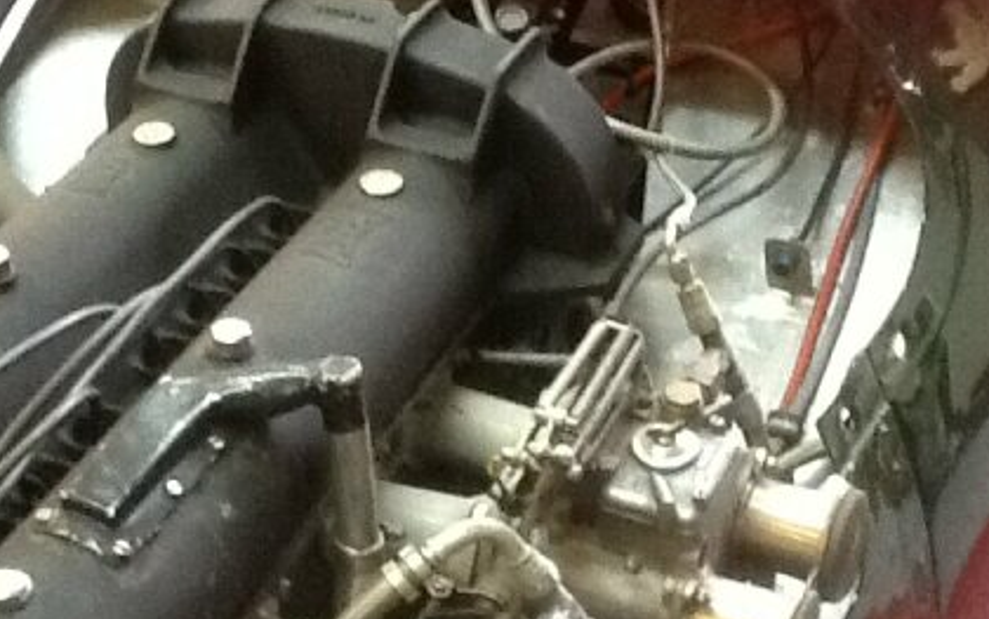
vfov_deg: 18.3
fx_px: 1915
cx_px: 327
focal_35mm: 71
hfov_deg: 28.8
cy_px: 442
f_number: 2.4
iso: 320
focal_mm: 2.03
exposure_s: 1/33
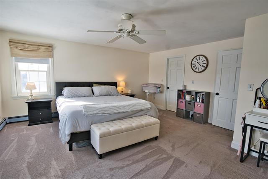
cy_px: 90
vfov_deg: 70.4
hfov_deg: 93.3
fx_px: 126
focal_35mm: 17
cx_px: 134
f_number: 4
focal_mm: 17
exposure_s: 1/160
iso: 200
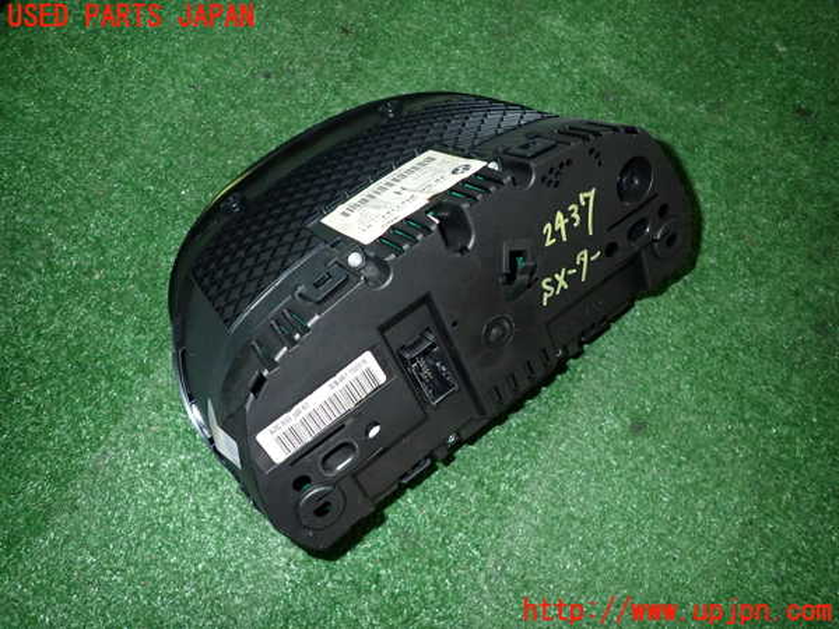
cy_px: 314
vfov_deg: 54.9
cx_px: 420
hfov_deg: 69.4
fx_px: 606
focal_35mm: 25
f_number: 5.6
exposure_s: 1/30
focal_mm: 4.5
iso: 320
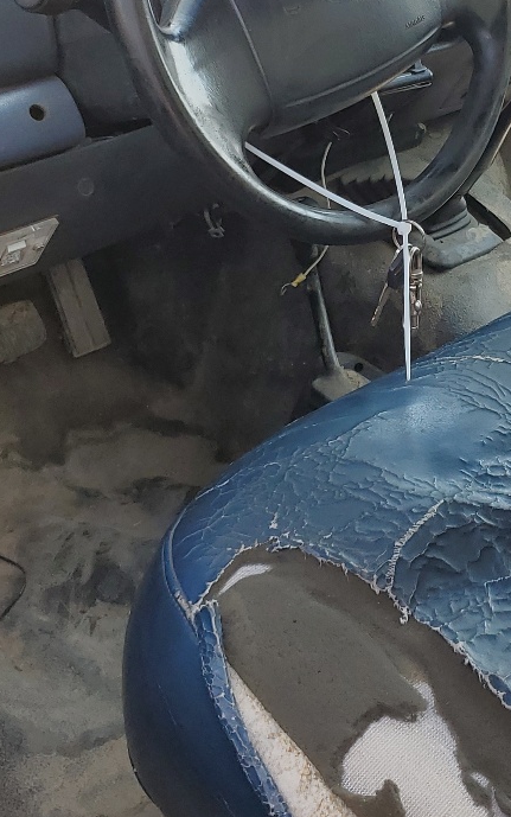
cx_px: 387
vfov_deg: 31.5
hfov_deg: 20.2
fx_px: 1425
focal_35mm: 64
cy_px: 230
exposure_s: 1/526
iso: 50
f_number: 1.5
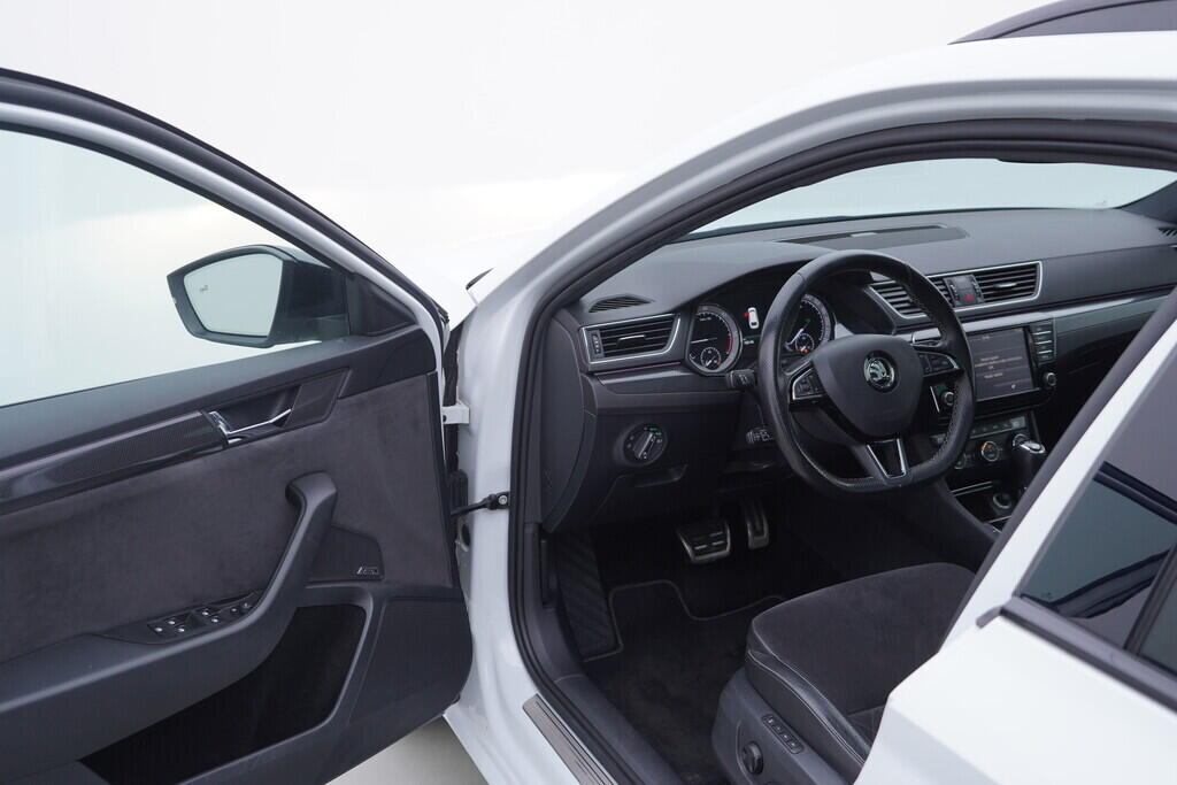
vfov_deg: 36.9
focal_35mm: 36
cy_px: 392
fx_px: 1177
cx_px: 588
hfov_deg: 53.1
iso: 125
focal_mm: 24
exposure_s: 1/60
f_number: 3.5
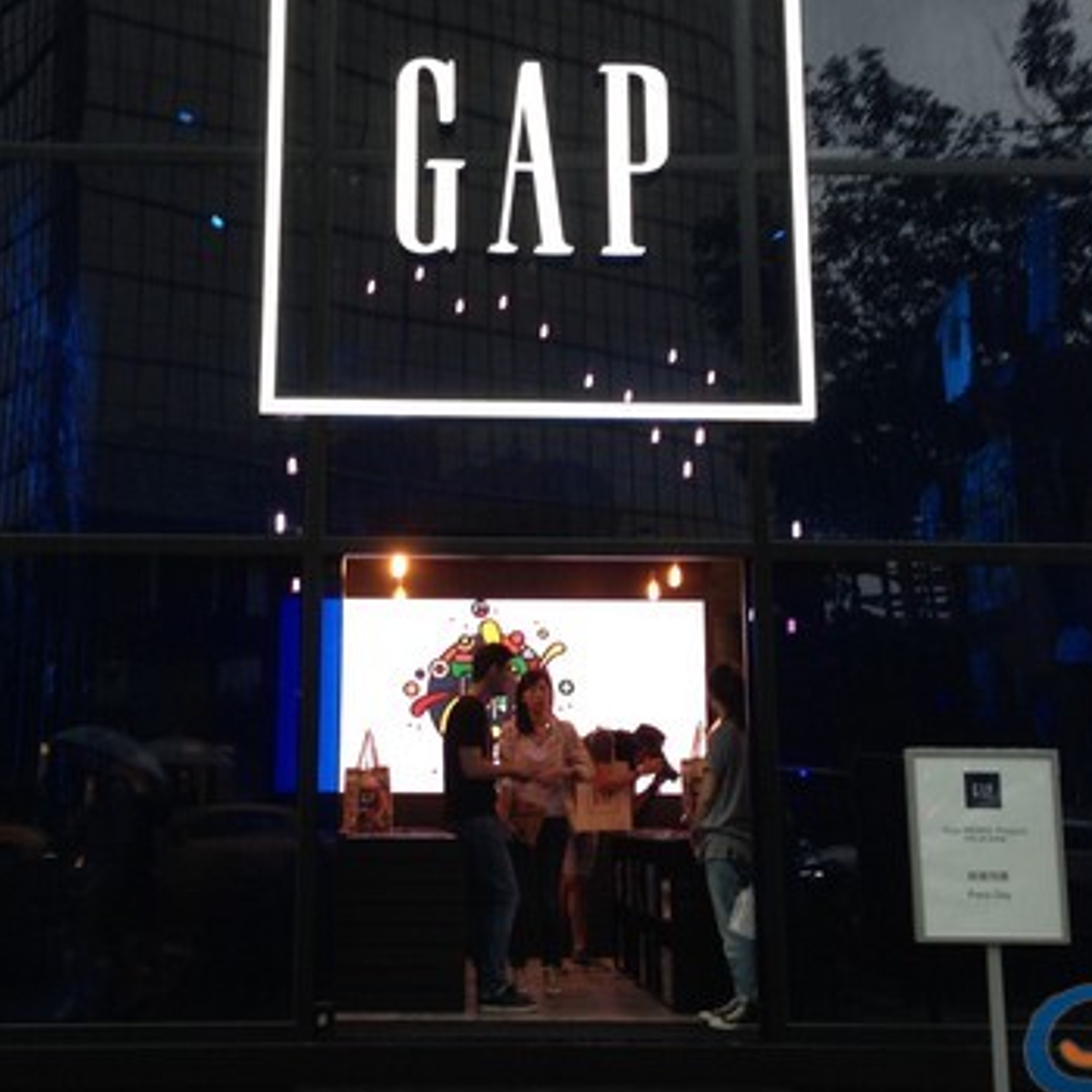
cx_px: 474
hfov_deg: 34.0
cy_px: 421
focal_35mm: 50
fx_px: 1785
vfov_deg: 33.9
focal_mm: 4.12
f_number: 2.4
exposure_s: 1/20
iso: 80
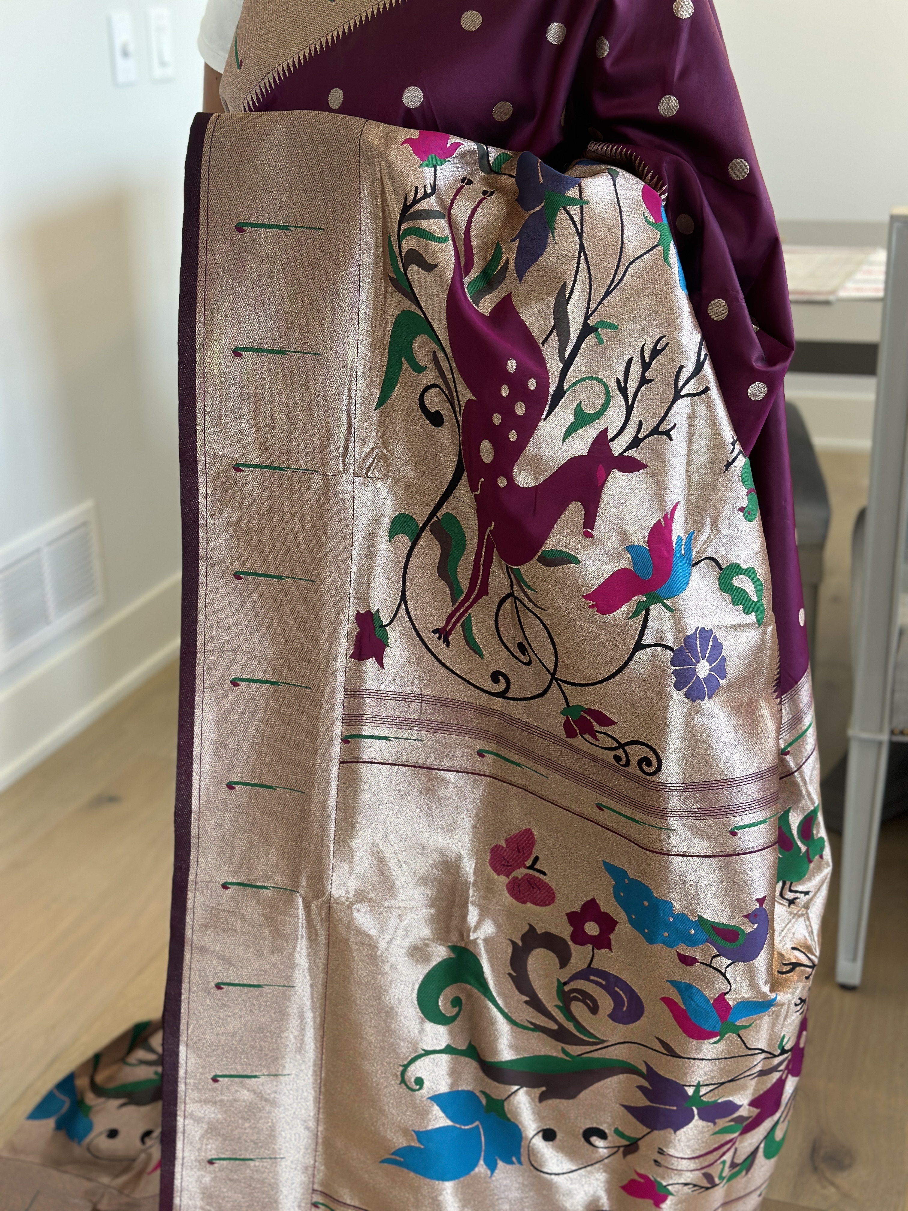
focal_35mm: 48
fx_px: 1679
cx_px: 454
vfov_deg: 39.7
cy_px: 606
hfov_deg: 30.3
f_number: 1.78
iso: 160
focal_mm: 6.86
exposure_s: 1/120
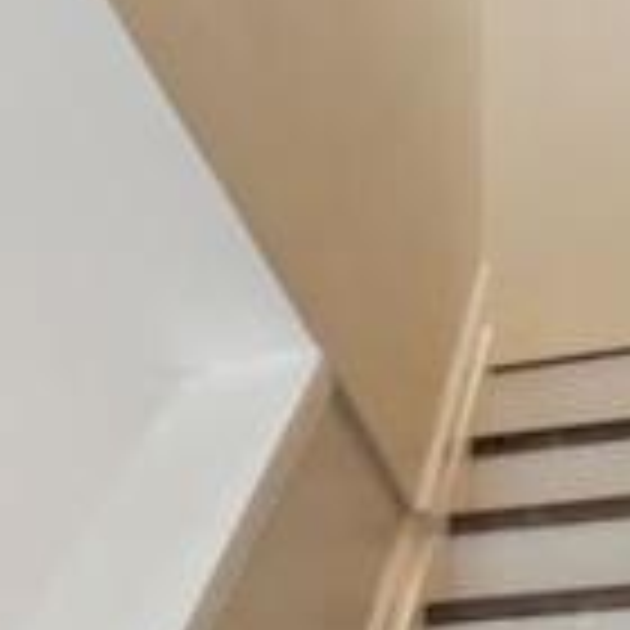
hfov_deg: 19.7
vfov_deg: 17.1
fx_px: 1791
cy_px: 1066
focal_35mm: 87
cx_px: 108
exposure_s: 1/20
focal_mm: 14
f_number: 8
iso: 400
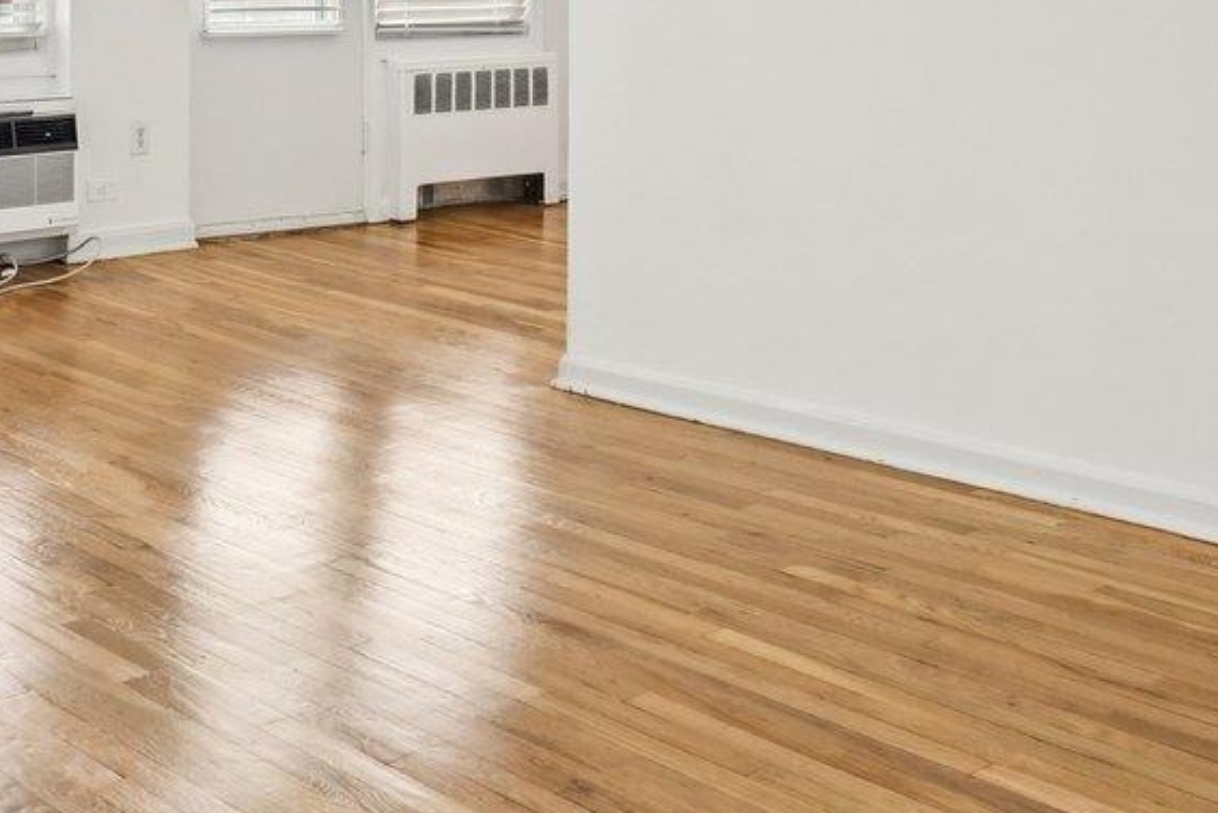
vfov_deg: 22.3
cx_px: 489
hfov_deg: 34.4
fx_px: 1963
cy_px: -33
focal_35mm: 58
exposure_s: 1/8
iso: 400
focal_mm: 16
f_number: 8
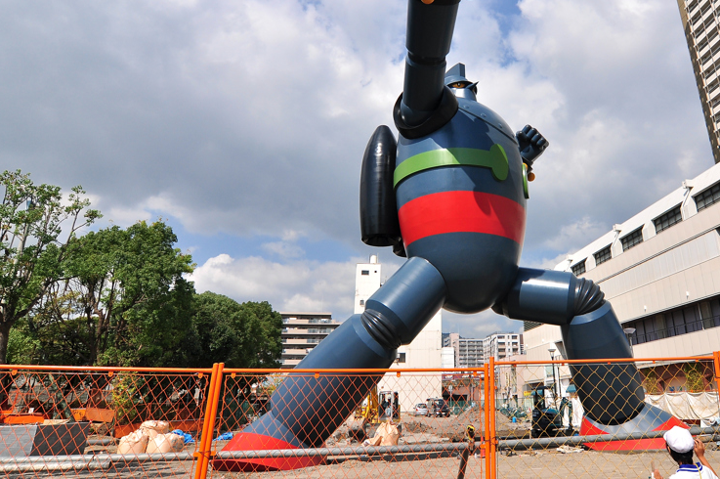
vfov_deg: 50.6
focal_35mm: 25
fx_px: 500
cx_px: 466
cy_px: 175
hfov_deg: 70.0
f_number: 8
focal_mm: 12
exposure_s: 1/1250
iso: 200
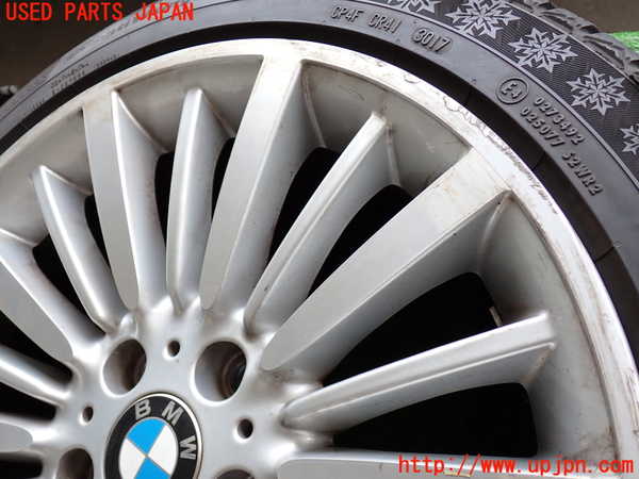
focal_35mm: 32
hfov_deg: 56.8
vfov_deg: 44.2
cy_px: 240
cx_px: 320
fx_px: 591
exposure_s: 1/80
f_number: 2.4
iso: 100
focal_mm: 5.79
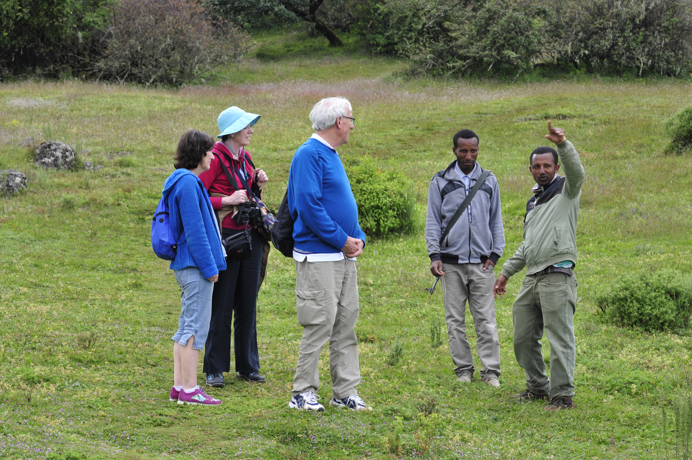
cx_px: 346
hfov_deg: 23.9
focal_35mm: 85
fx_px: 1633
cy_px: 230
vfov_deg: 16.1
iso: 200
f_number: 11
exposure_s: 1/80
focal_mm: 85
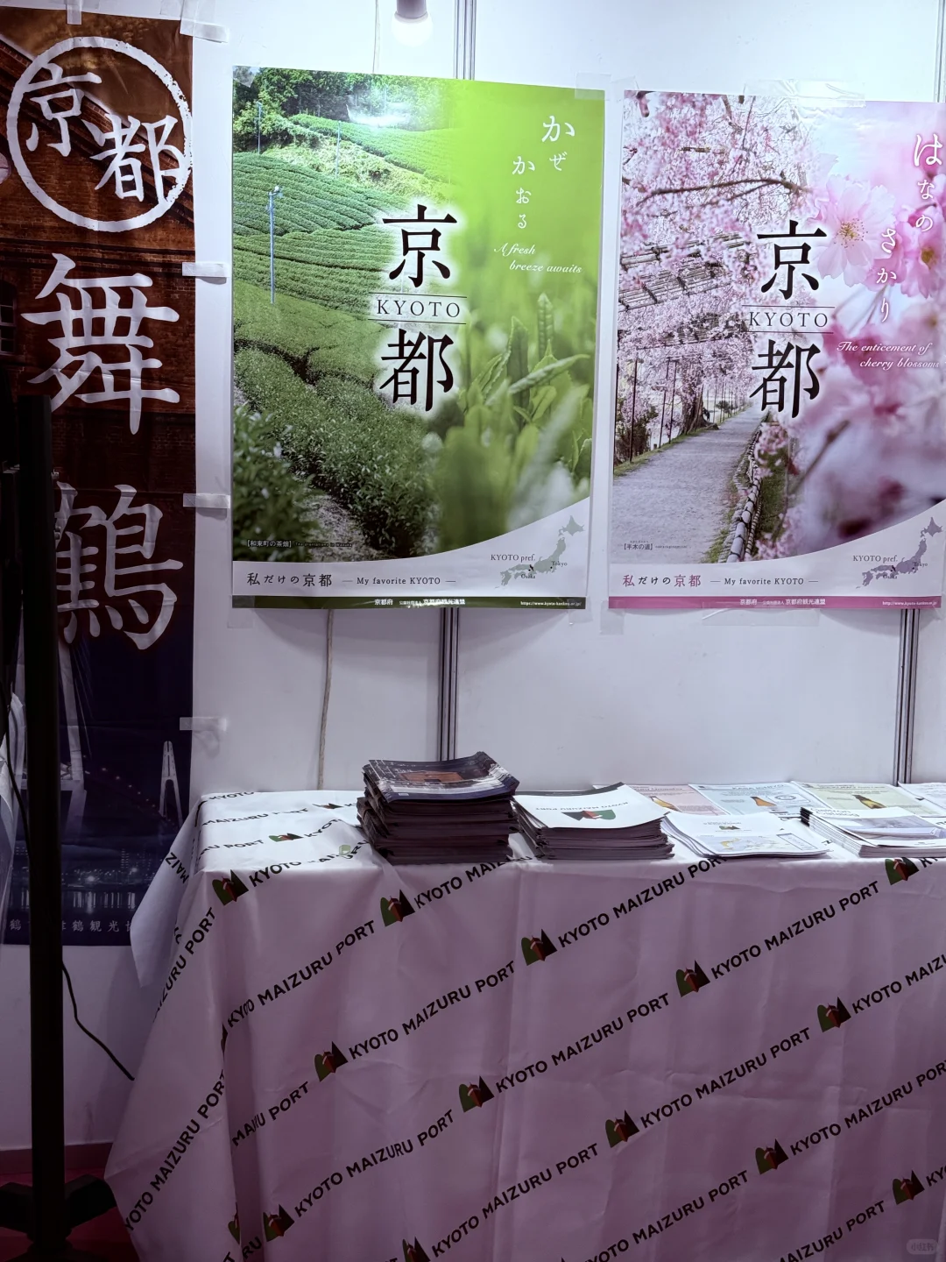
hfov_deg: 30.3
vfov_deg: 39.7
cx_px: 473
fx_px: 1749
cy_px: 631
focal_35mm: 48
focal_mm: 6.76
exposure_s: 1/100
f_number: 1.78
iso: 125
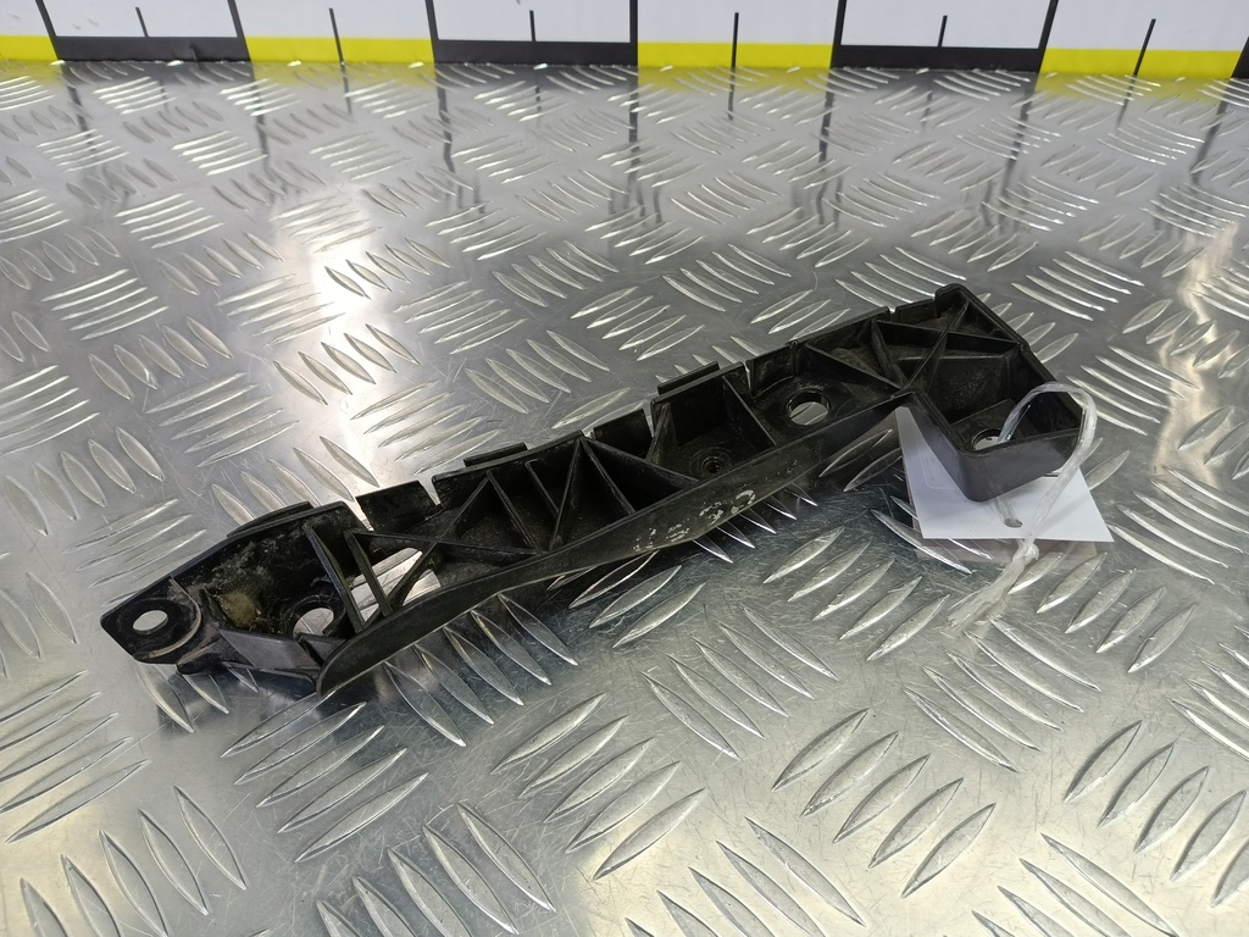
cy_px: 468
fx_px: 830
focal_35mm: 23
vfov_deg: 58.9
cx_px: 624
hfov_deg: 73.9
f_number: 1.6
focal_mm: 4.11
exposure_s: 1/50
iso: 118
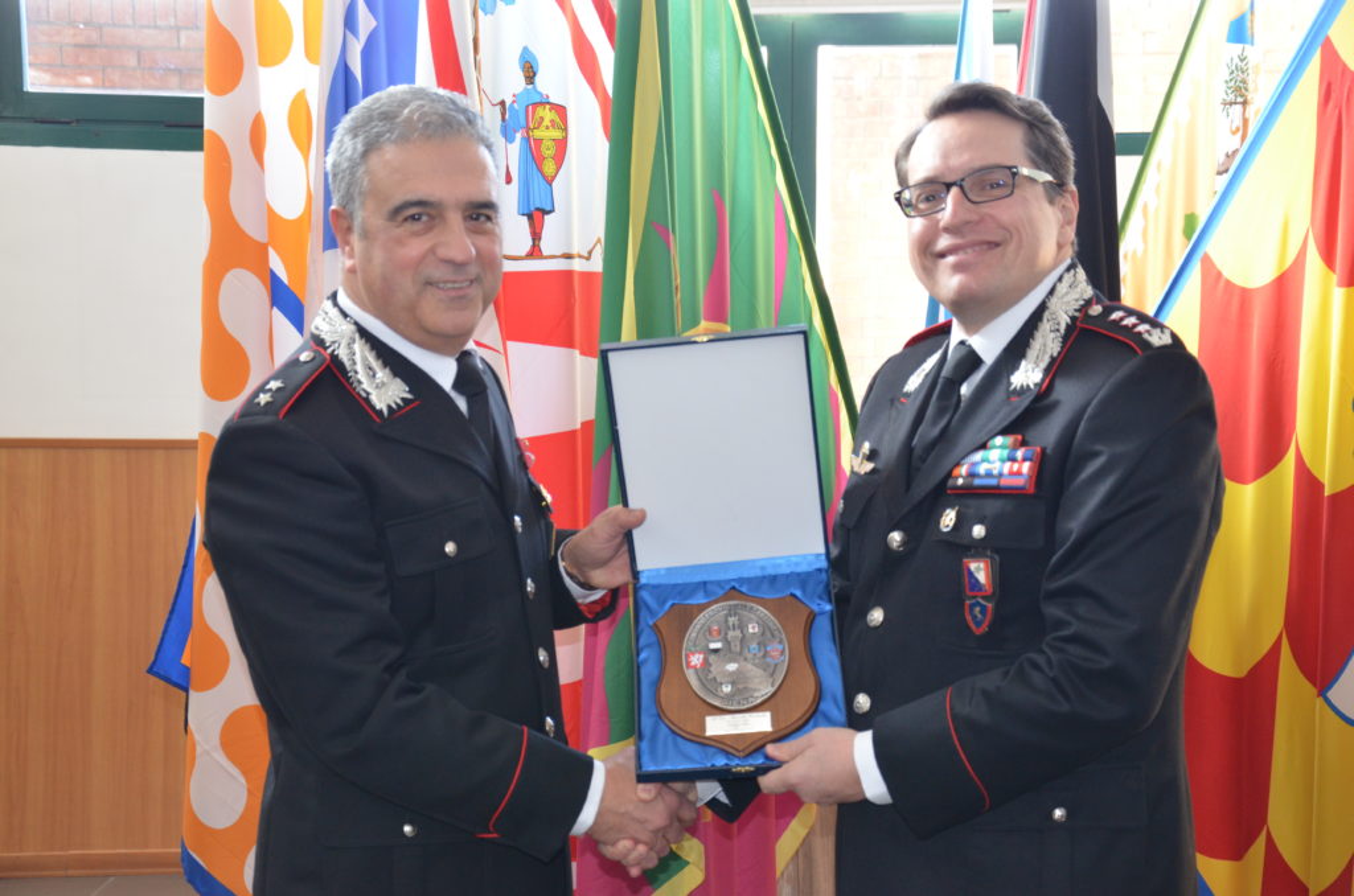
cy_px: 448
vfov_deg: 21.5
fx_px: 2364
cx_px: 677
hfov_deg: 32.0
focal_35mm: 63
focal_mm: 42
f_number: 4.8
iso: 1000
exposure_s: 1/60
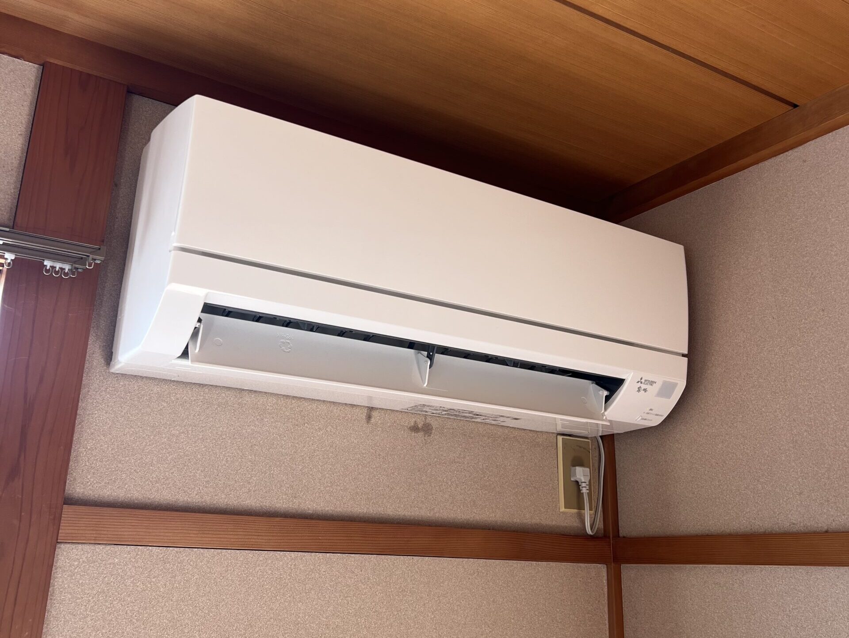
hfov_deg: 67.3
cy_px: 319
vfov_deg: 53.1
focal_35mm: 26
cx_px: 424
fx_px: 638
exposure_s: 1/139
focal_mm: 5.7
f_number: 1.5
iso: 32
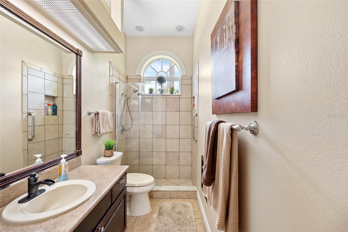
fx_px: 135
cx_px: 174
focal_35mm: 14
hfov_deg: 104.2
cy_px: 116
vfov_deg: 81.2
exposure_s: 1/2
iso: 250
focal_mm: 14
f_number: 6.3
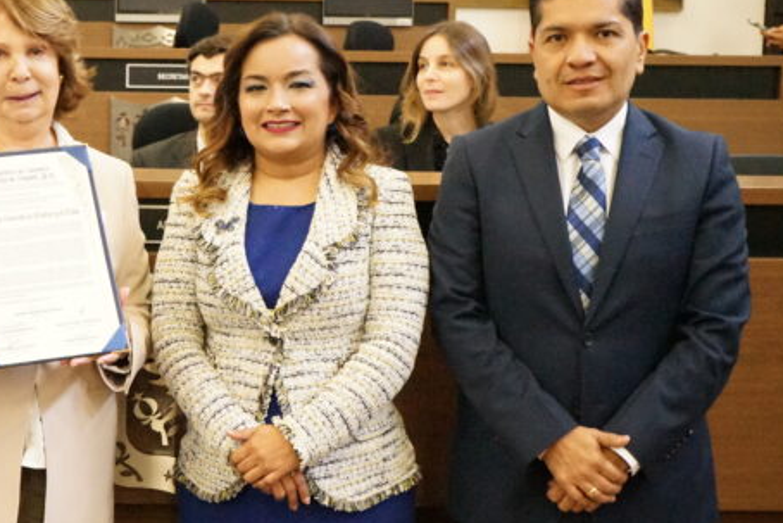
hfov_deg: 29.7
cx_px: 143
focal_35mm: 66
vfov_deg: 20.6
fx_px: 1436
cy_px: 242
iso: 16000
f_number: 7.1
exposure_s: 1/125
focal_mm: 39
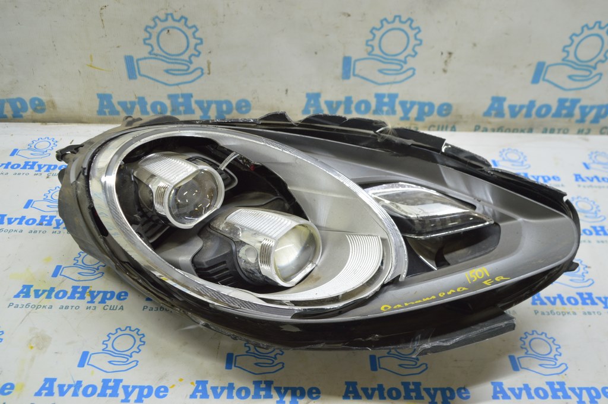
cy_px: 202
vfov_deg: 39.9
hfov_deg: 57.3
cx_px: 304
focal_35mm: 33
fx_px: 557
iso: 400
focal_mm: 22
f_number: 5.6
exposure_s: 1/20
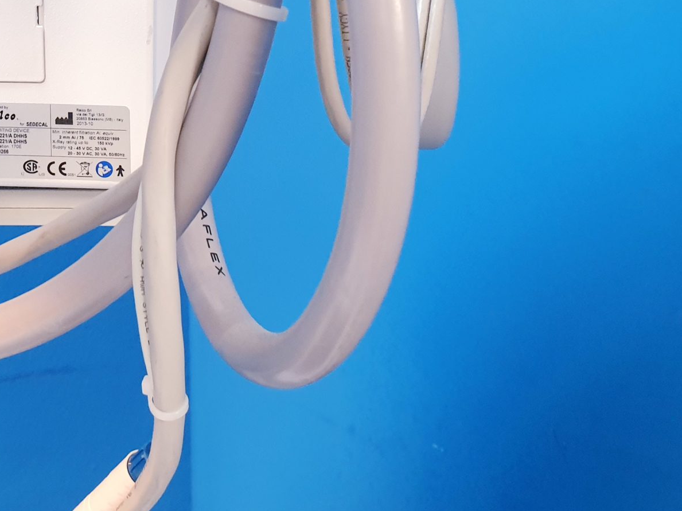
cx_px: 56
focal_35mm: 56
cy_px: 3
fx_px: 1103
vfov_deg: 24.9
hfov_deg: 32.5
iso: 250
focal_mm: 4.3
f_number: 2.4
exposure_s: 1/33
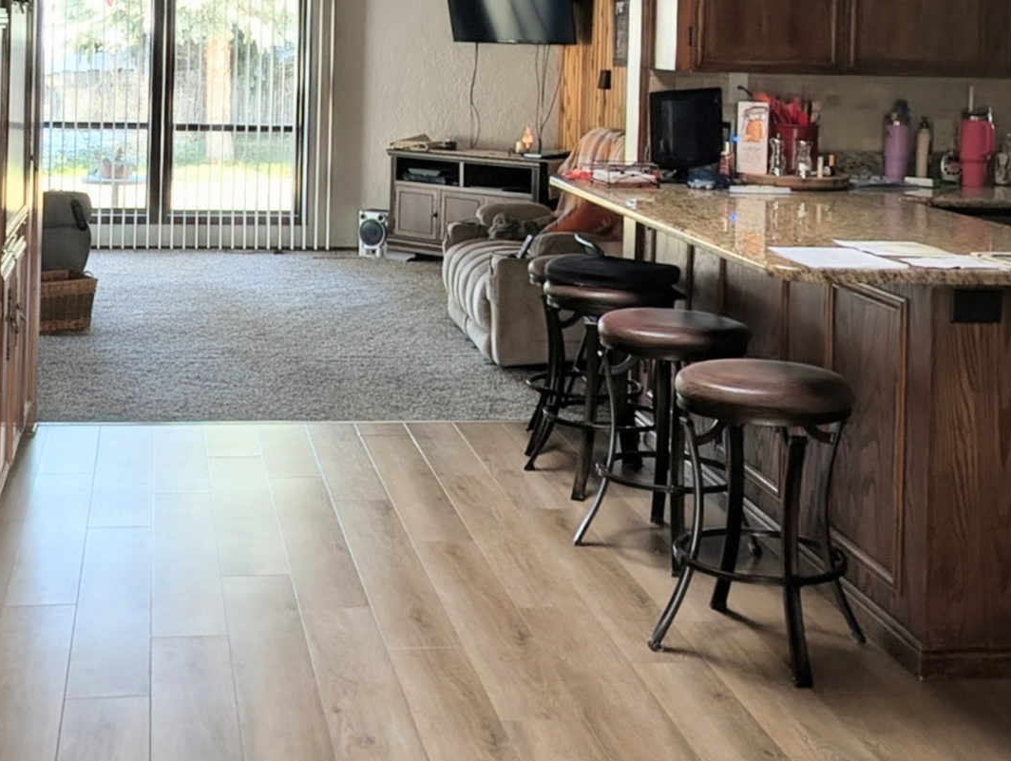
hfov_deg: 41.2
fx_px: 1345
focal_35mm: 46
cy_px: 76
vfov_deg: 30.2
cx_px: 463
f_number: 1.85
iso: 47
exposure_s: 1/117
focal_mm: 6.81
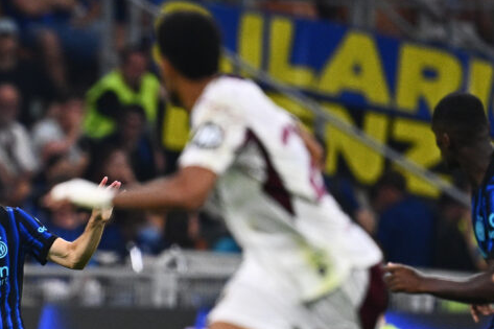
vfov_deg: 1.1
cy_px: 245
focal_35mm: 1300
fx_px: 17832
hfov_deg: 1.6
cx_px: 7
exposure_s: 1/1250
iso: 1600
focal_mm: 400
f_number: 2.8
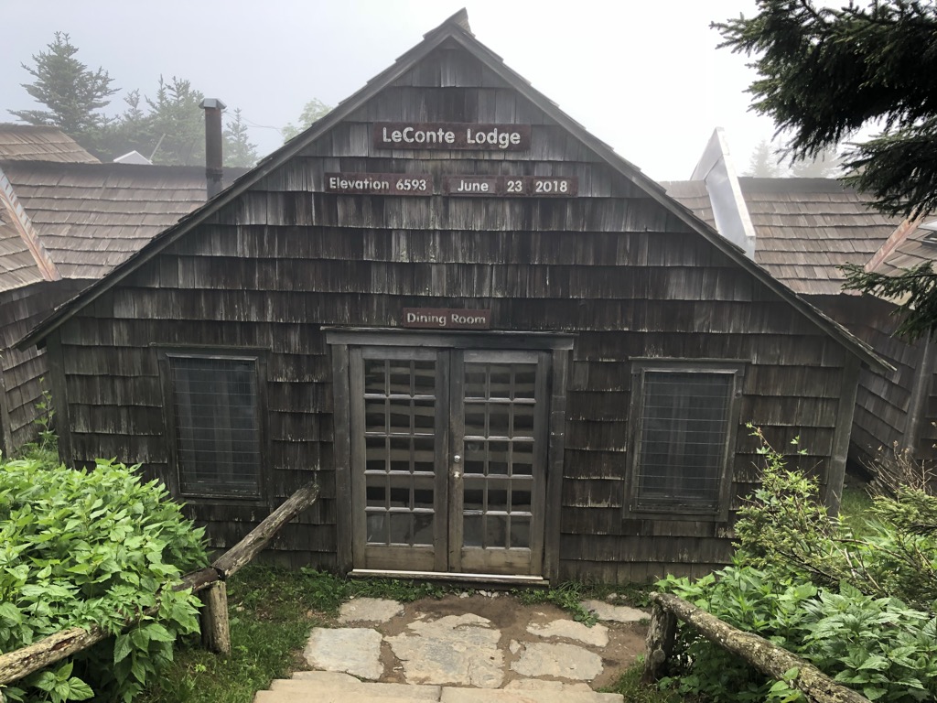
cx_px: 468
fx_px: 758
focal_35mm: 28
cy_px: 352
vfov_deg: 49.7
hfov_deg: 63.4
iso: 40
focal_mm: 4
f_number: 1.8
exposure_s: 1/120
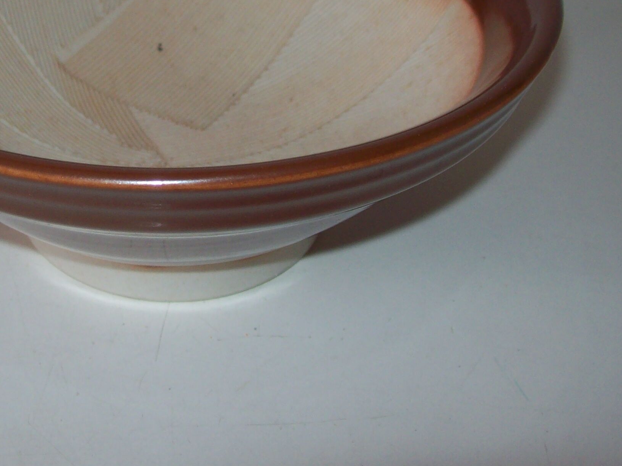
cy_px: 123
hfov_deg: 30.2
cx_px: 146
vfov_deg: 23.1
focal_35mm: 63
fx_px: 1132
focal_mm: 6
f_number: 2.7
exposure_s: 1/64
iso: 80
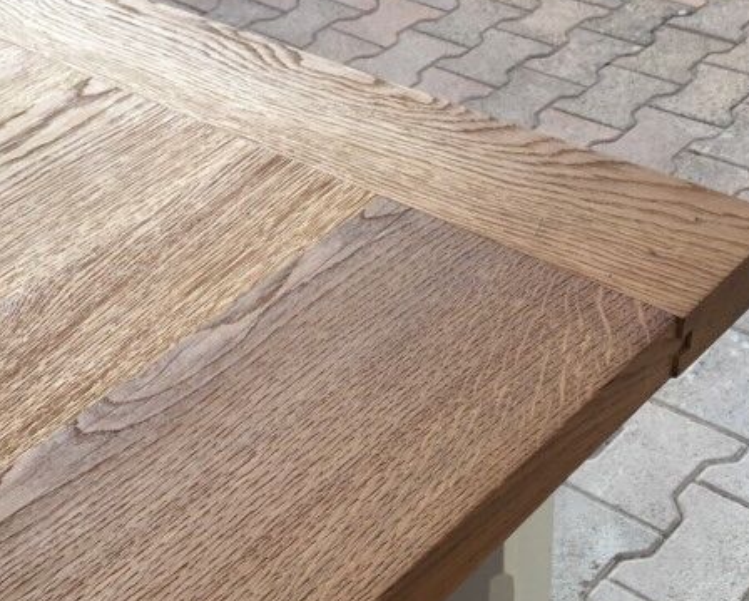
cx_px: 346
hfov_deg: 34.7
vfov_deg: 27.9
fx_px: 1198
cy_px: 425
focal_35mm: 54
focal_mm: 3.3
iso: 25
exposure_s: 1/397
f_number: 2.4
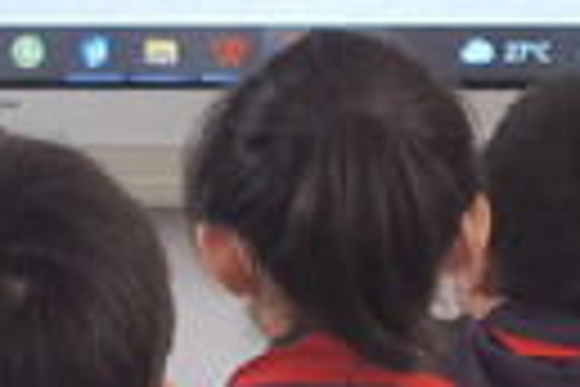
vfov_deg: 3.4
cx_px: -121
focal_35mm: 399
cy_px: -22
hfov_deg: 5.1
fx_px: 6428
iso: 80
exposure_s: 1/100
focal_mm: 6.71
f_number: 1.9
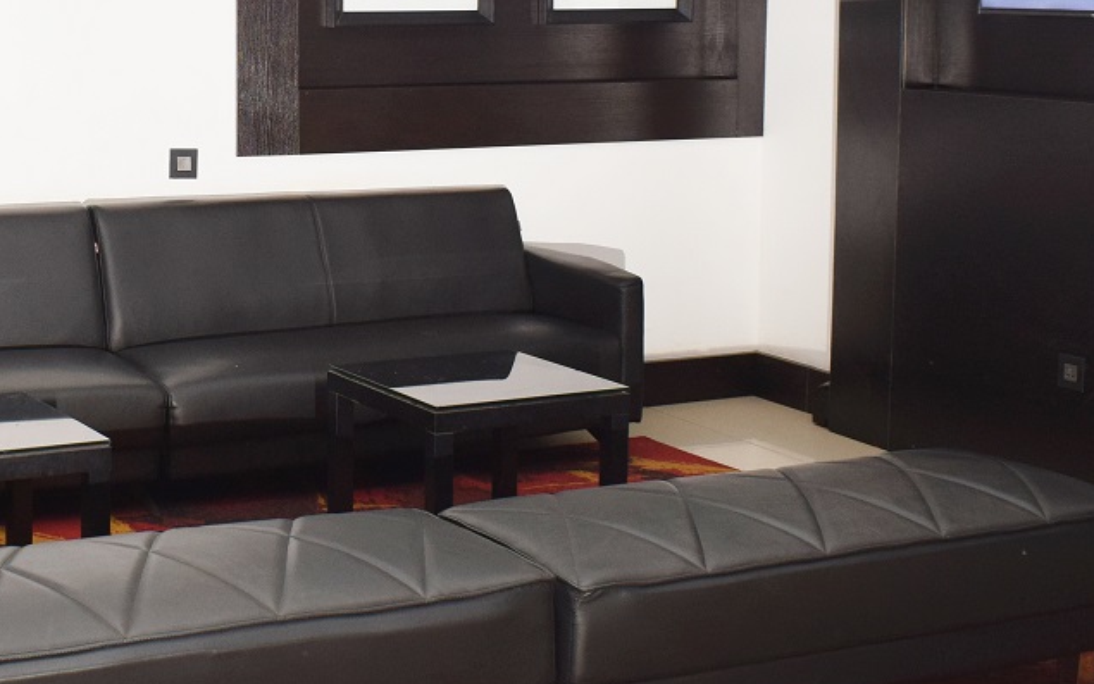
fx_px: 1938
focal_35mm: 65
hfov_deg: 30.7
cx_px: 202
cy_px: 103
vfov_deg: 19.7
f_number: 5
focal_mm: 18
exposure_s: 1/80
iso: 400
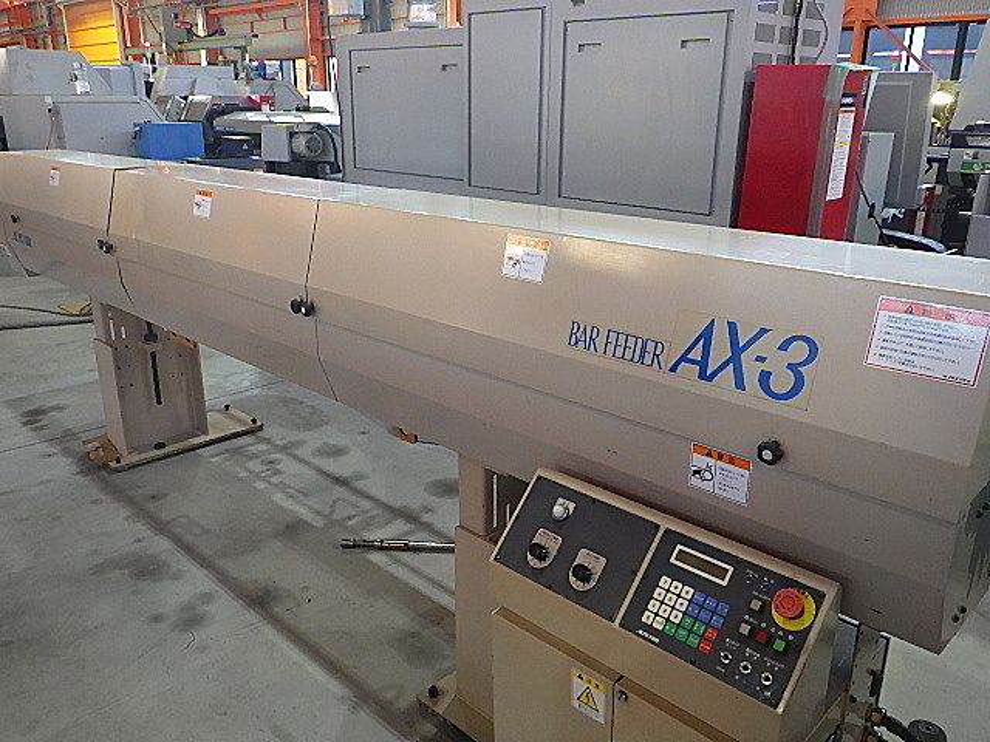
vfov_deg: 49.7
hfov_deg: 63.4
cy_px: 371
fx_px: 801
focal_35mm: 28
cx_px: 495
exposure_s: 1/45
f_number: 3.5
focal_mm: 5
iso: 400
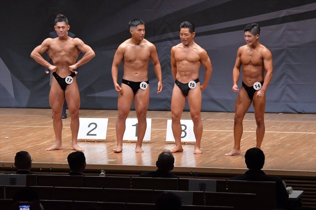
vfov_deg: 7.3
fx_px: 1641
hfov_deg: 11.0
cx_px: 158
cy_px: 105
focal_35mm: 187
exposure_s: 1/400
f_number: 5.6
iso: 8000
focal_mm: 125
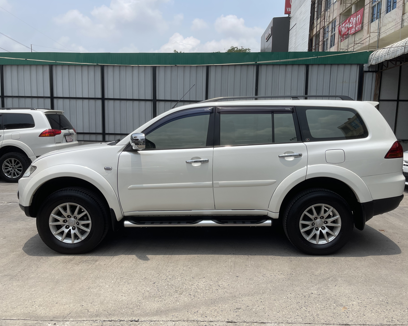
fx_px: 326
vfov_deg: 53.2
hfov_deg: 64.0
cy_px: 165
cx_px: 215
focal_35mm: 27
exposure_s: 1/5128
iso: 32
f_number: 1.6
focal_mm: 5.1
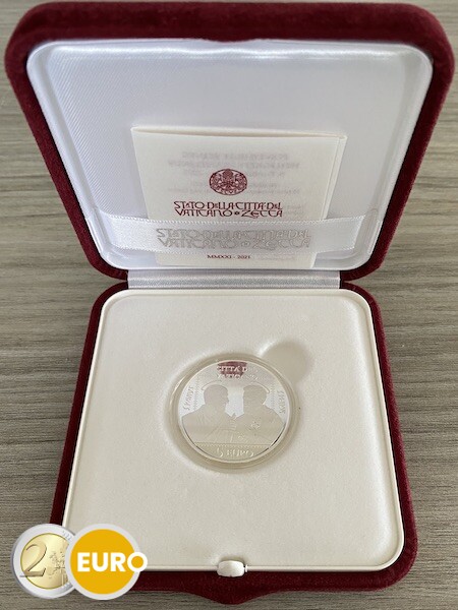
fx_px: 459
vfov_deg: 67.3
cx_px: 229
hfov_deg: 53.1
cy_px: 305
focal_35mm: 26
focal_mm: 4.25
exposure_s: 1/87
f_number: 1.8
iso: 125
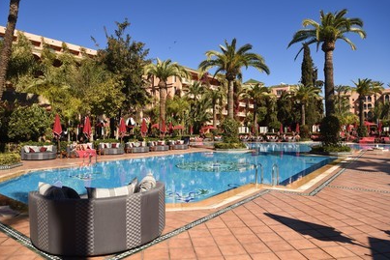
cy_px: 126
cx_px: 199
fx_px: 271
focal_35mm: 25
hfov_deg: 71.5
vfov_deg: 51.3
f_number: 7.1
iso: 200
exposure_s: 1/640
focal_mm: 24
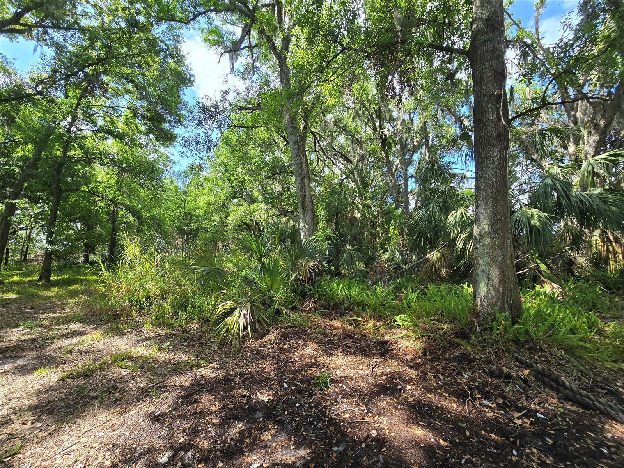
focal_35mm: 13
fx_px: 234
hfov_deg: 106.2
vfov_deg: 89.9
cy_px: 234
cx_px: 312
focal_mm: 2.2
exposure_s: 1/528
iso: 50
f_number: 2.2
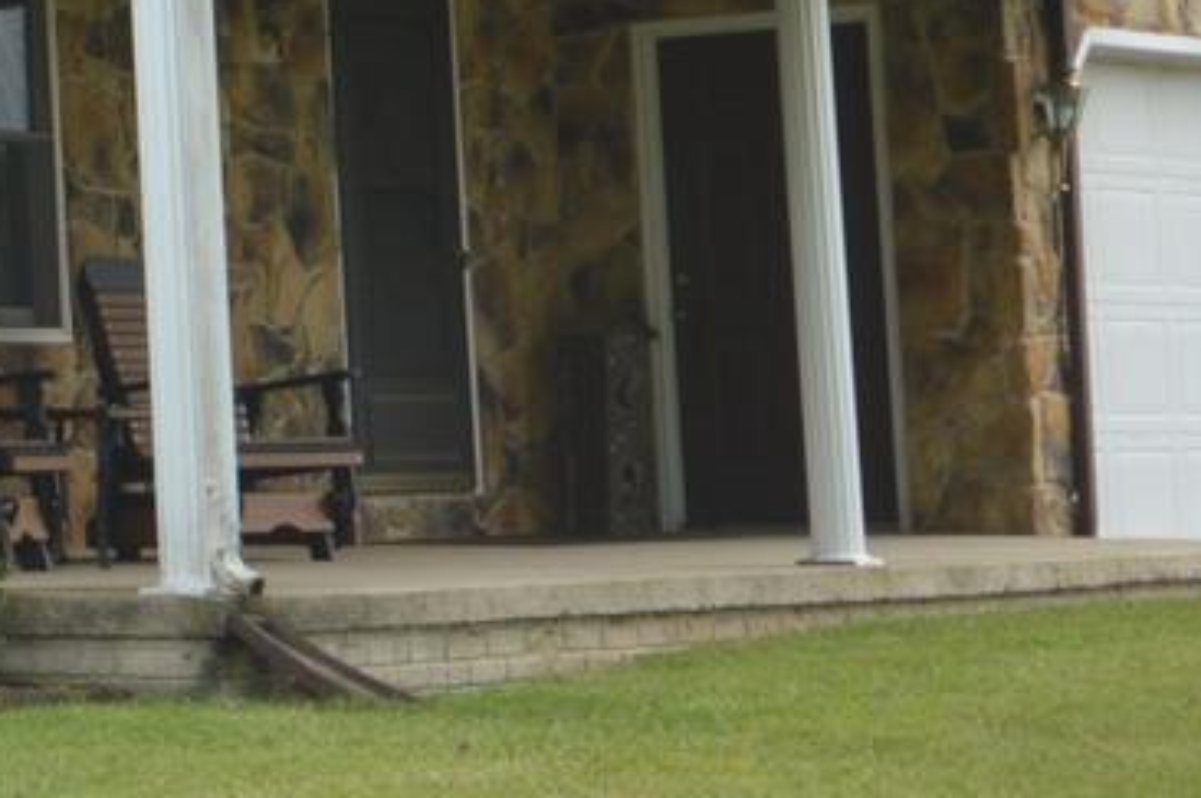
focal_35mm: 151
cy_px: 11
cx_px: -1437
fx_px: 5031
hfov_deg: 11.7
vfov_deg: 9.0
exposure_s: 1/160
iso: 100
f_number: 6.3
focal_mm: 18
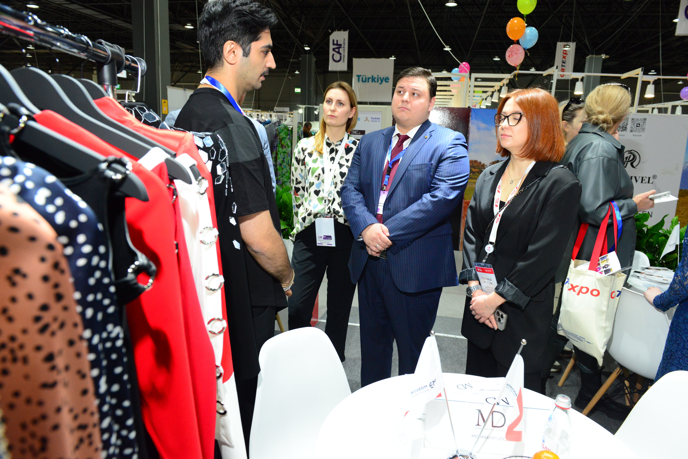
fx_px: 459
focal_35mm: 24
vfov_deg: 53.2
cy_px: 230
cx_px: 344
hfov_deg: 73.7
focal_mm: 24
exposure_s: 1/125
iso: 3200
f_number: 5.6
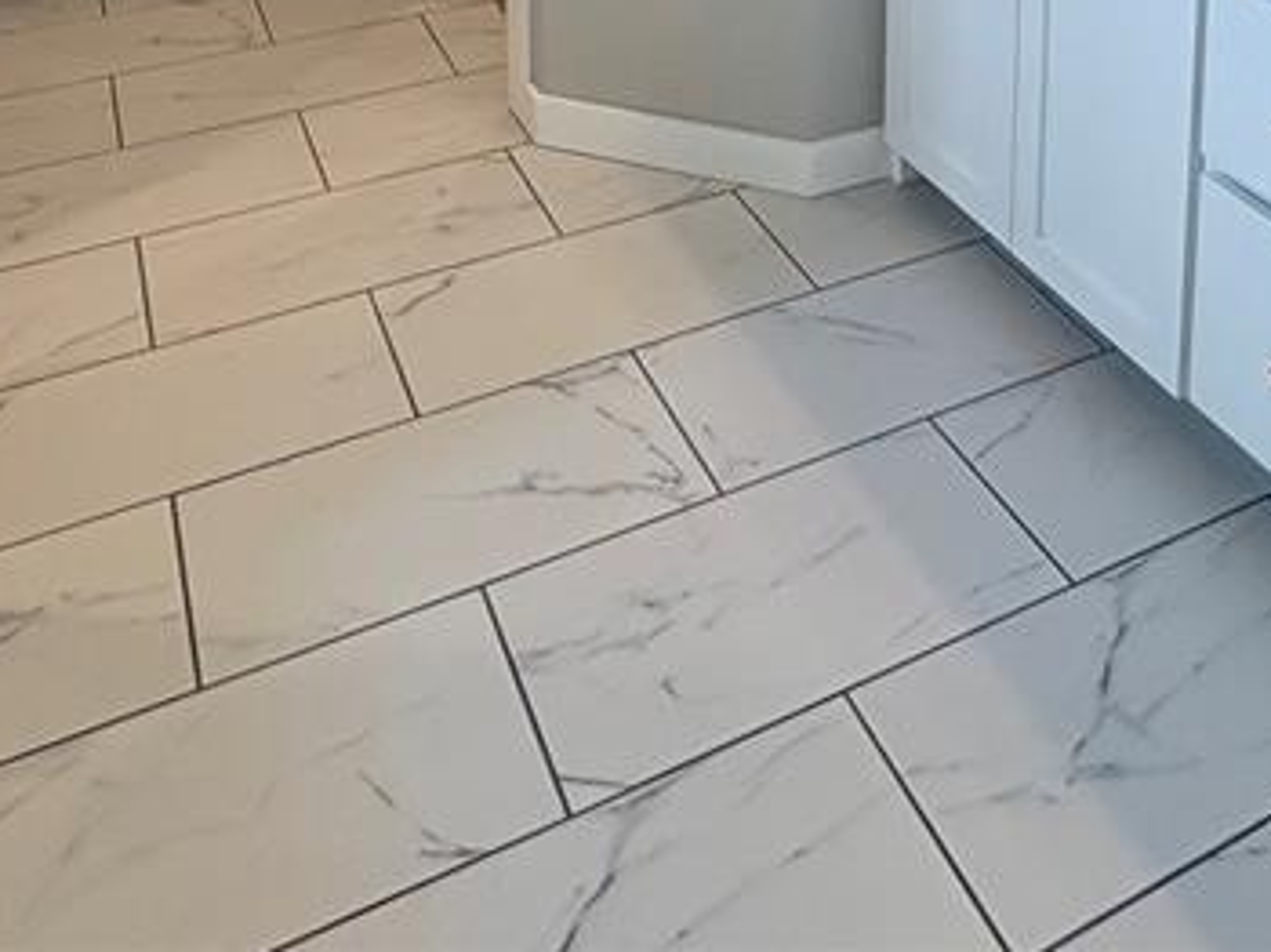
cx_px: 770
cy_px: -440
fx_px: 1504
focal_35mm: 41
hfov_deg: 45.5
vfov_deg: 26.5
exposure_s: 1/120
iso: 125
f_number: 2.2
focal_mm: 2.22
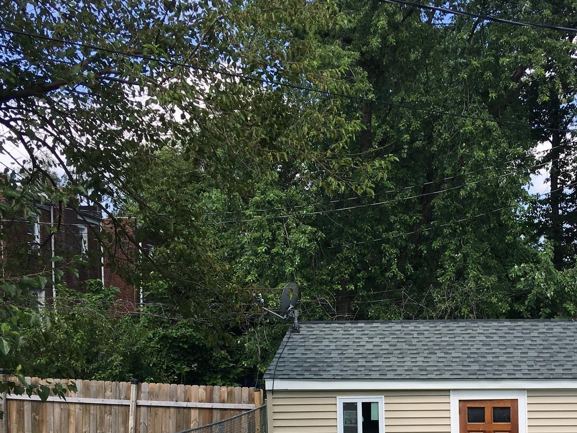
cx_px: 408
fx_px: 867
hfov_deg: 36.2
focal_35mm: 52
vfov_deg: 27.4
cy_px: 358
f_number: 2.2
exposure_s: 1/686
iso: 25
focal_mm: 4.15
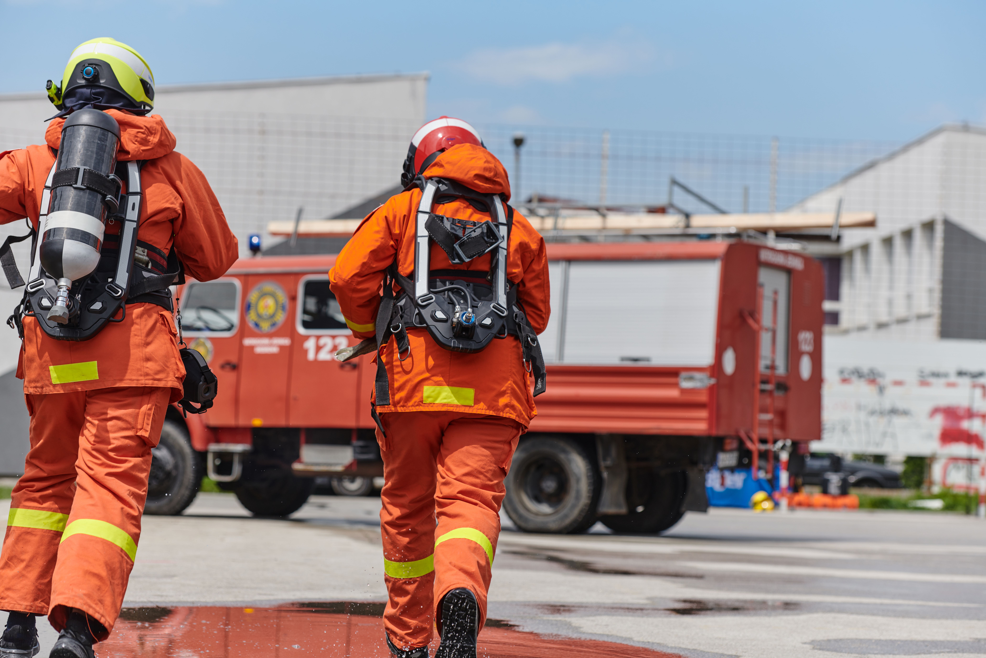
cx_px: 493
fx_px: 2876
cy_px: 329
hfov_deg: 19.5
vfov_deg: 13.0
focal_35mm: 105
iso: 72
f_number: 4.5
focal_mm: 105
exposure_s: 1/1000
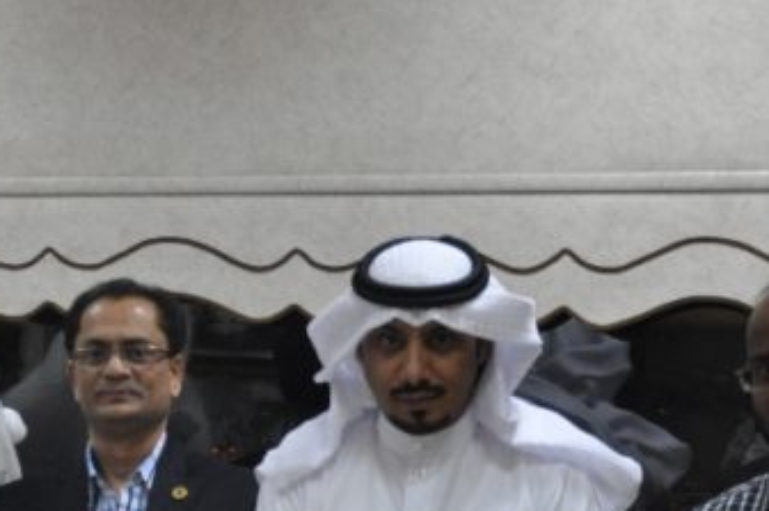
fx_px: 2140
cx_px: 9
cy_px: 385
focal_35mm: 100
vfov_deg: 13.6
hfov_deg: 19.8
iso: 800
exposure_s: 1/80
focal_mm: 25
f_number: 4.5
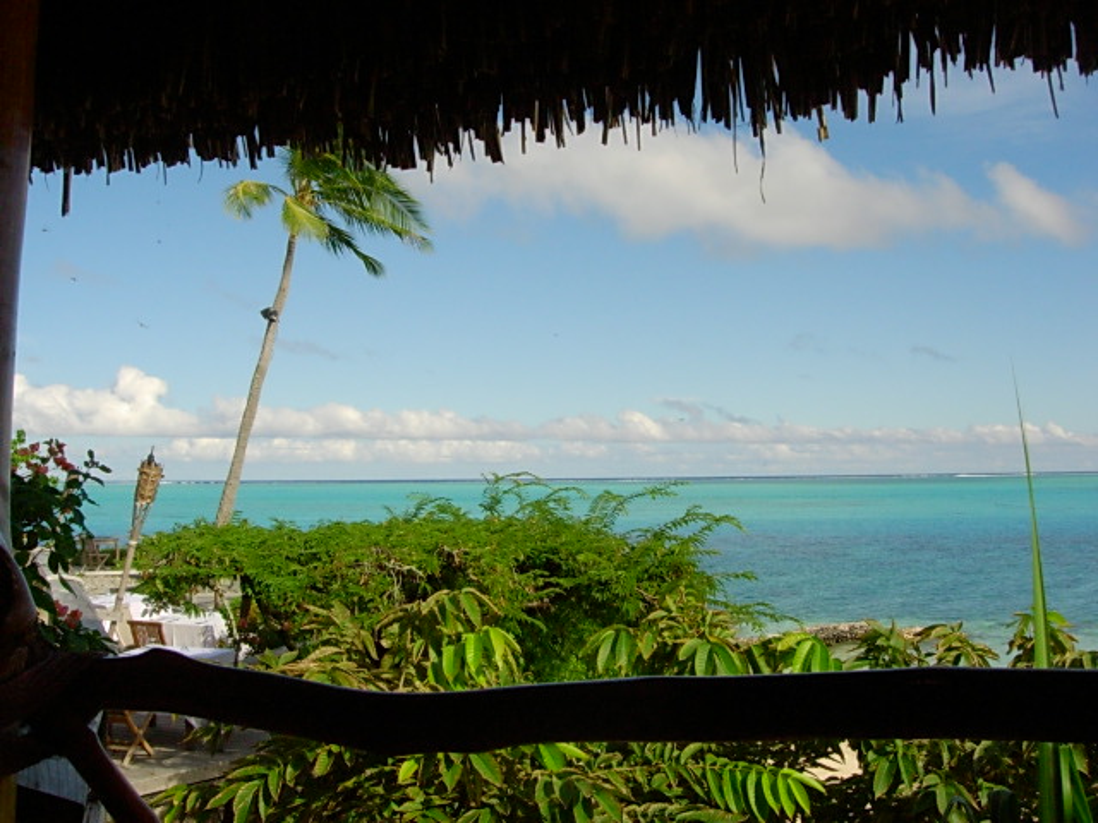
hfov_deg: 49.0
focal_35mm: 38
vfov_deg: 37.7
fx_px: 1205
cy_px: 412
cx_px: 549
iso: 200
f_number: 4.8
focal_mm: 7.8
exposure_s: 1/2048
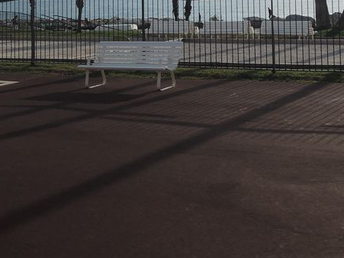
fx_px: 556
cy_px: -43
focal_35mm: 56
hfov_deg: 33.5
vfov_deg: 24.0
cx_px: 269
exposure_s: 1/250
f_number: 2.8
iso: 80
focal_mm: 5.1
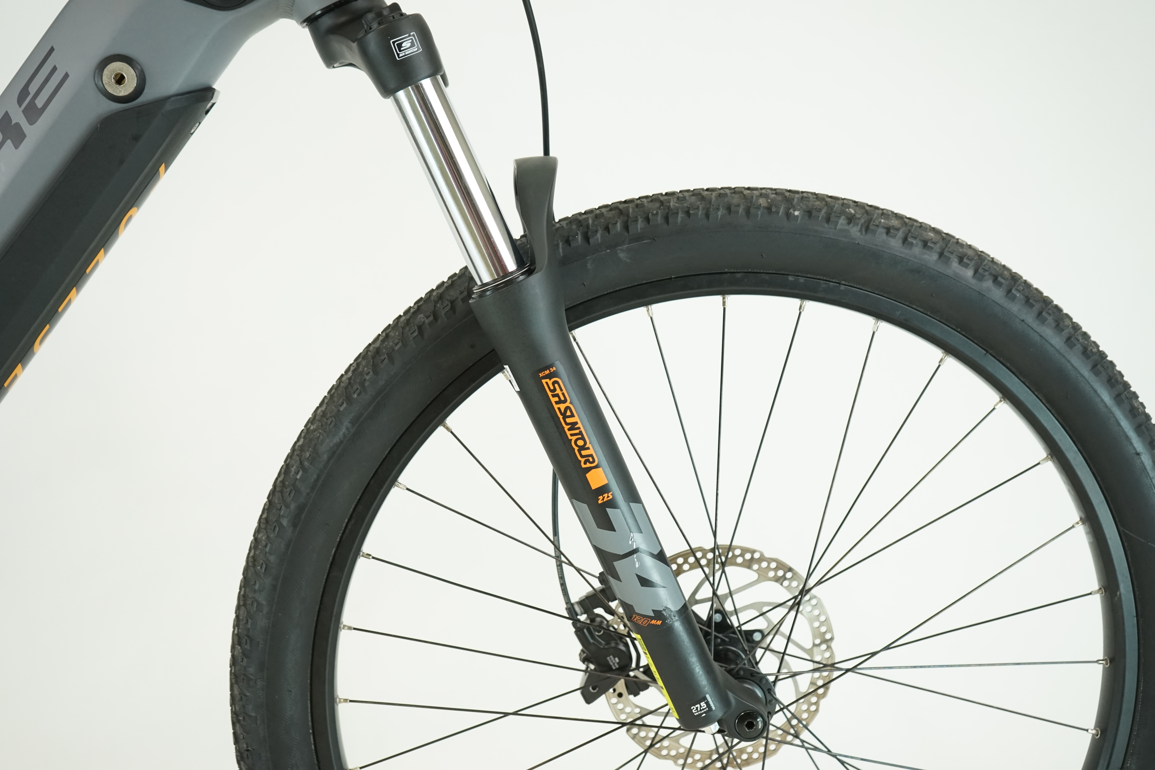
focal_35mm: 40
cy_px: 385
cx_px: 578
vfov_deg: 33.4
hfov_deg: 48.5
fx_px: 1283
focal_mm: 40
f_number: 5.6
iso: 1600
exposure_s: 1/200
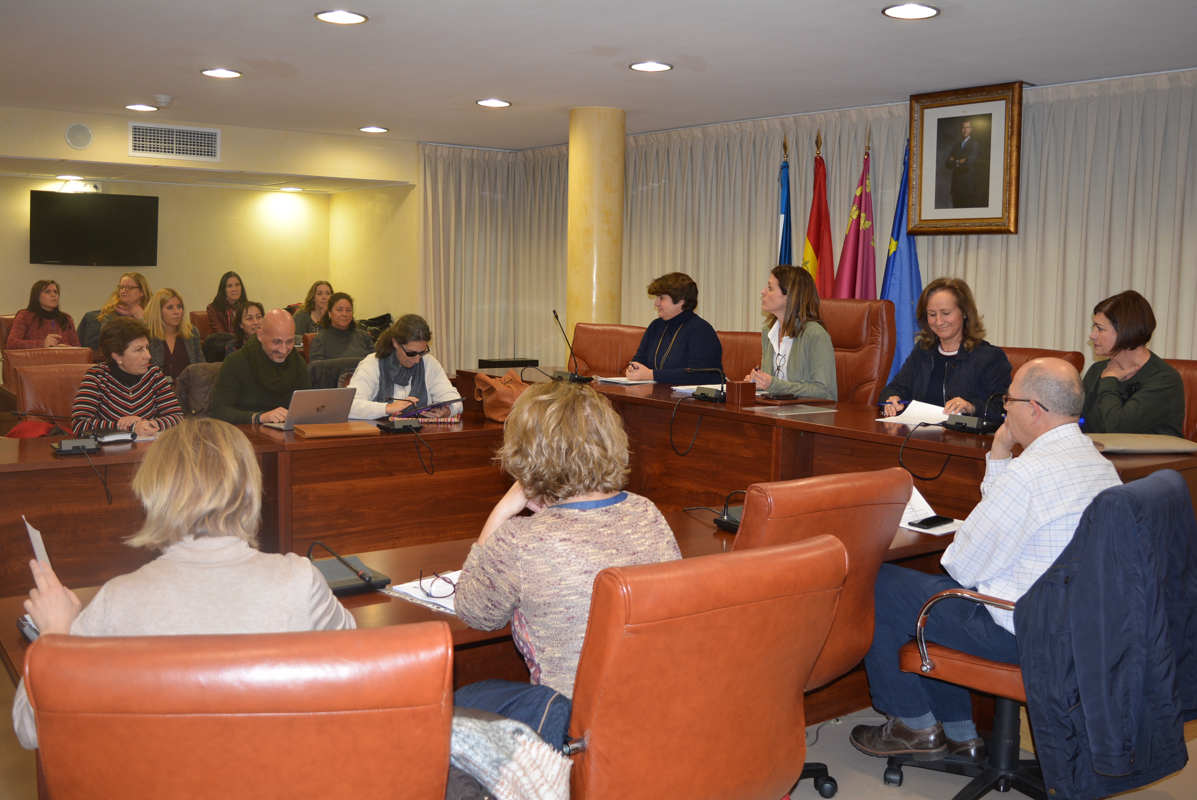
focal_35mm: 34
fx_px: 1148
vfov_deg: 38.4
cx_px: 598
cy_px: 400
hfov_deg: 55.1
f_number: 4
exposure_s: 1/60
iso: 400
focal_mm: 23
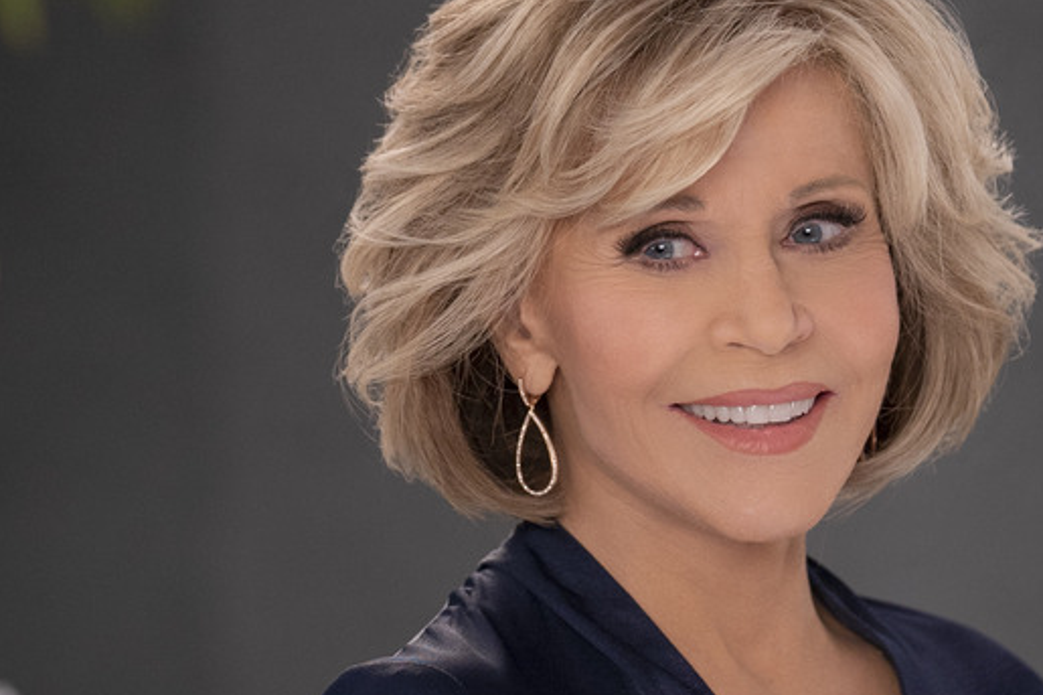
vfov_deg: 3.6
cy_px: 377
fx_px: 10976
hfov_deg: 5.4
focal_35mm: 379
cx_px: 383
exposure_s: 1/160
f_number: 3.2
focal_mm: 167
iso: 1600
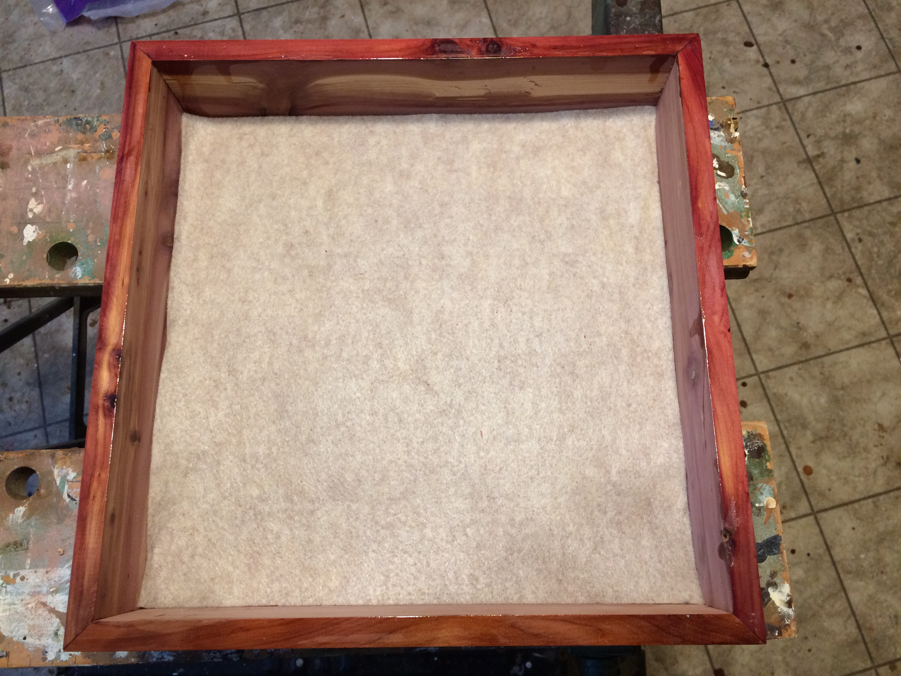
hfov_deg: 61.7
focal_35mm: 29
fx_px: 755
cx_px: 450
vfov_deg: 48.2
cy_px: 338
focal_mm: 4.15
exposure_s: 1/30
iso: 100
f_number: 2.2
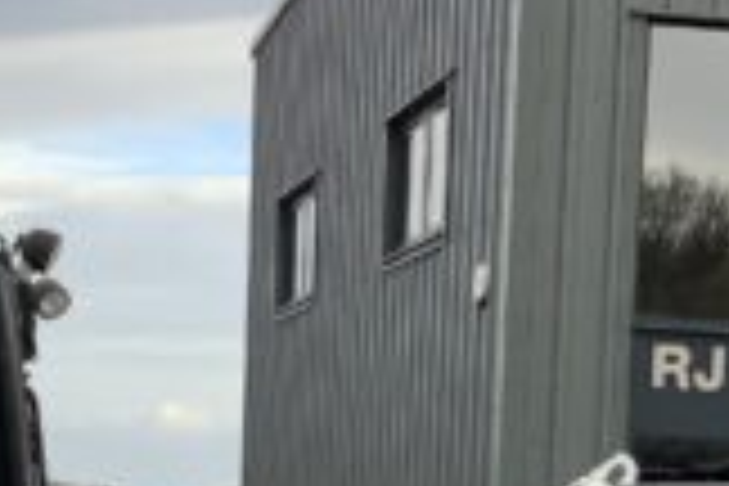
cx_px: 346
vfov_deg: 11.0
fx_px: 2410
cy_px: 752
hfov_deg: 17.2
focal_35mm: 119
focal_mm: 3
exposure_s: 1/291
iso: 16
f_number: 1.8
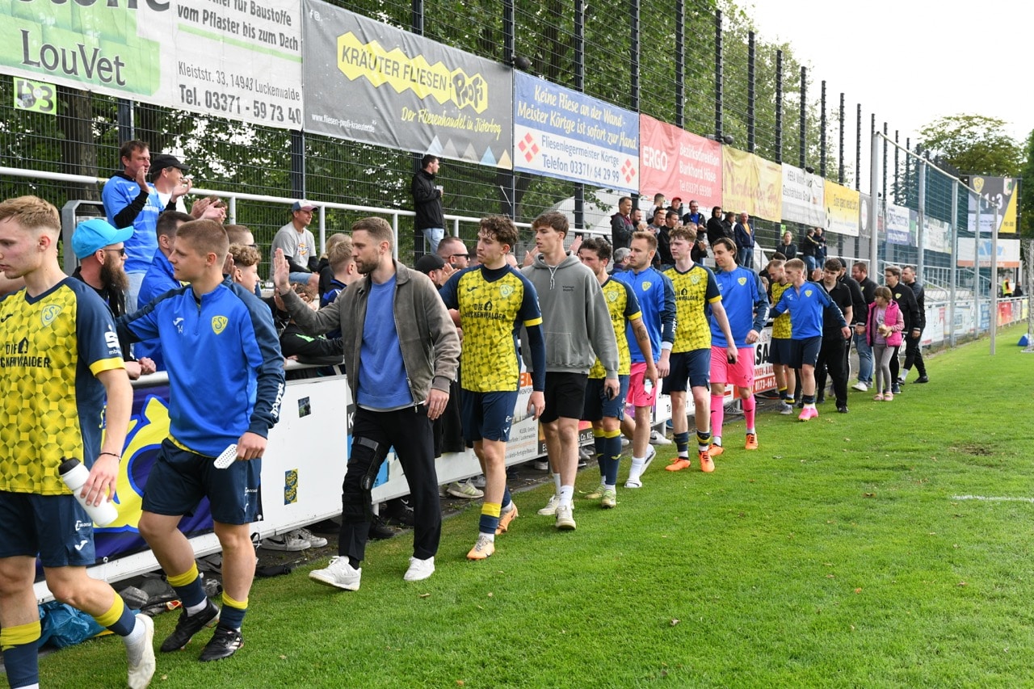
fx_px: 1206
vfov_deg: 31.9
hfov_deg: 46.4
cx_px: 517
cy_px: 344
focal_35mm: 42
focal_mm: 42
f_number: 5.6
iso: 2000
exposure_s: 1/1600
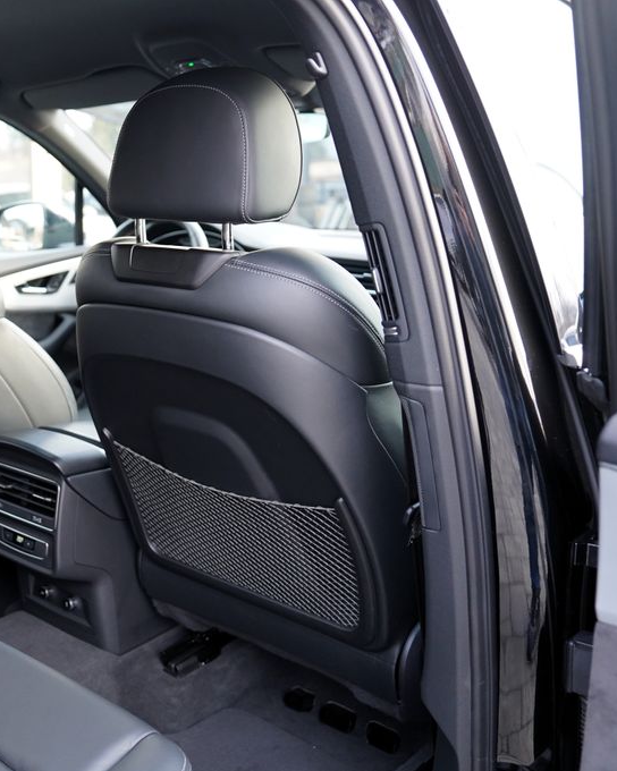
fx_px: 936
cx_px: 49
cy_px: 386
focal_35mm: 41
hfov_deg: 34.2
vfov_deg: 44.8
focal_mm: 29
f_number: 2.8
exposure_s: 1/160
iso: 1600
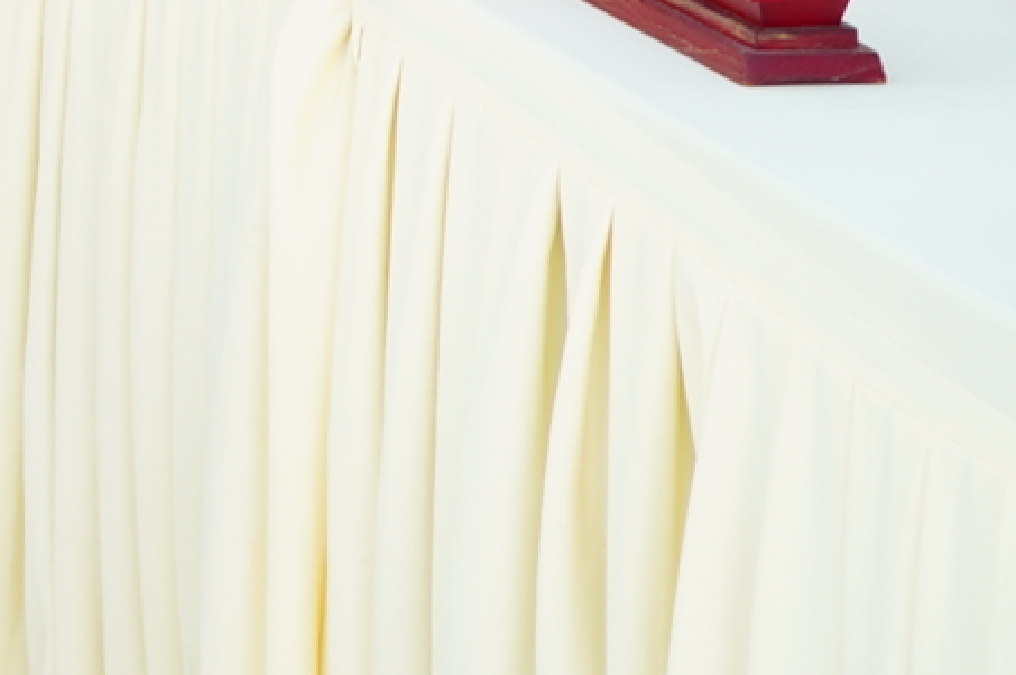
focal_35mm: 189
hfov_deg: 9.3
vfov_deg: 6.7
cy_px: -1242
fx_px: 5337
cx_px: -1727
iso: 100
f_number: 5
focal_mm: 19
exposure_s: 1/6
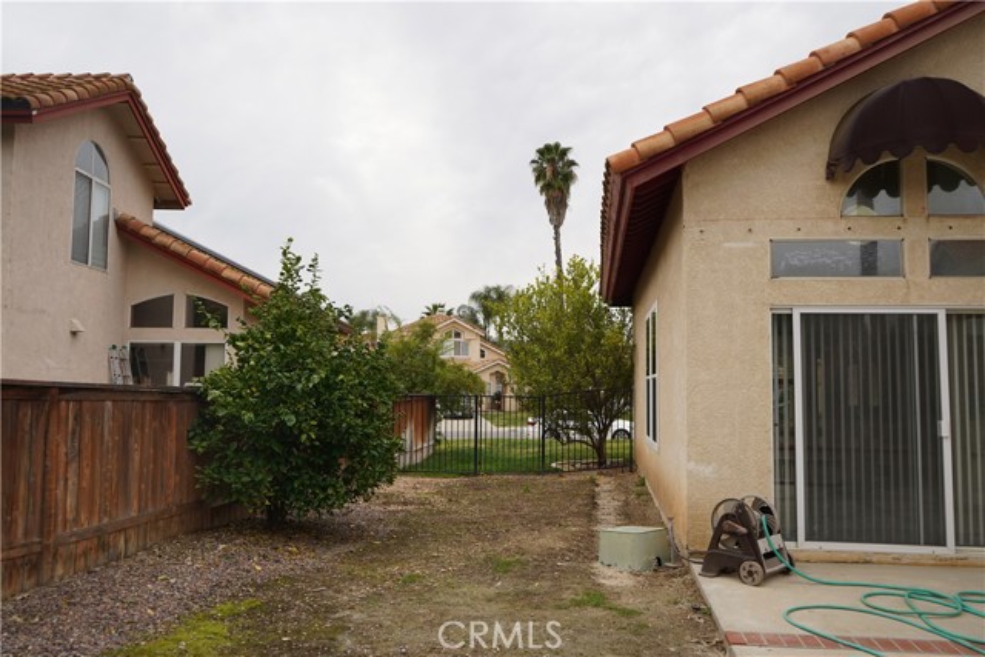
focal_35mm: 28
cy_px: 328
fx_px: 766
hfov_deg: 65.5
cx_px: 492
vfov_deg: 46.4
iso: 100
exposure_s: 1/125
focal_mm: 28
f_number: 5.6
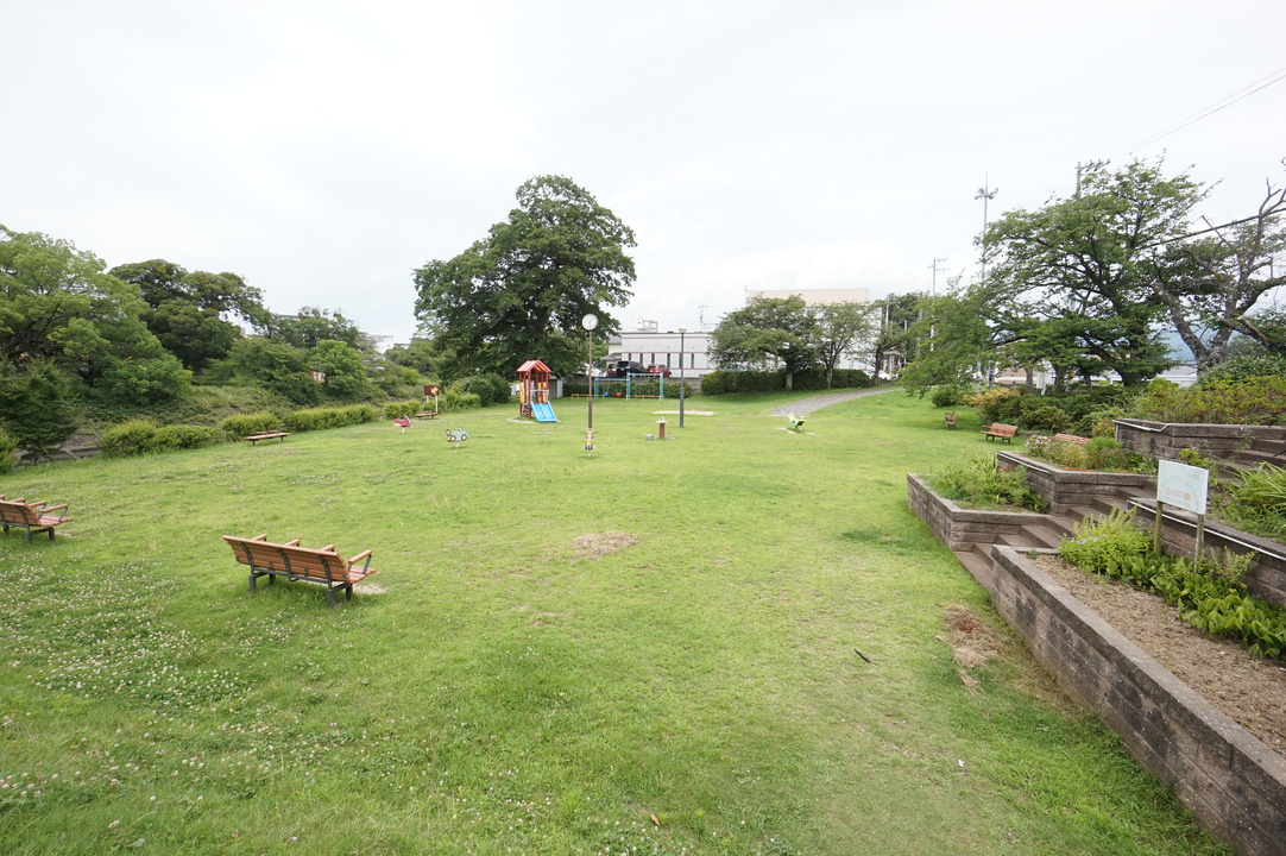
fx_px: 535
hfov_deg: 100.4
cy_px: 428
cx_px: 643
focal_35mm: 15
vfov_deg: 77.3
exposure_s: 1/100
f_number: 8
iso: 100
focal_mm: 10
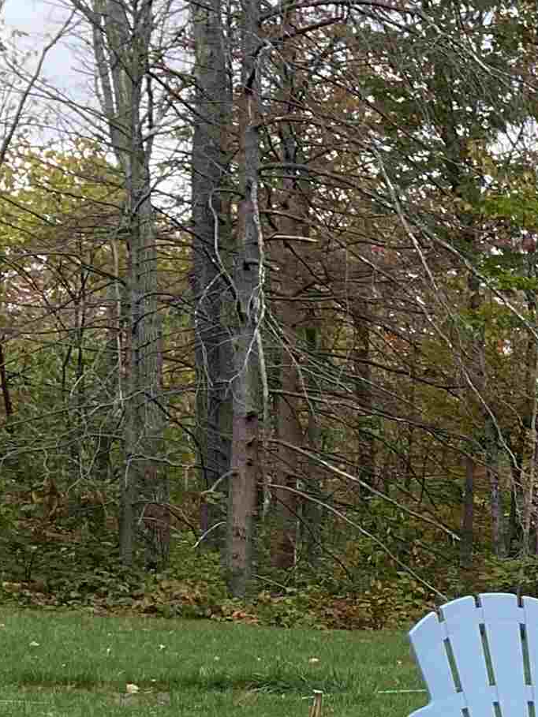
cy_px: 807
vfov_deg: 19.1
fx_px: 2030
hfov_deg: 14.2
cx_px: 775
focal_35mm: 98
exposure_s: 1/151
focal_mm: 3
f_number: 1.8
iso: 16
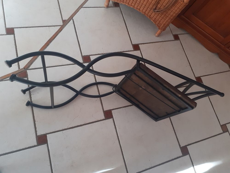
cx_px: 115
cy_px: 86
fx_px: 179
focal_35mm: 27
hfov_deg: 65.3
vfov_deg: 51.4
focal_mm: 3.6
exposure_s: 1/50
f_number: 1.9
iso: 80
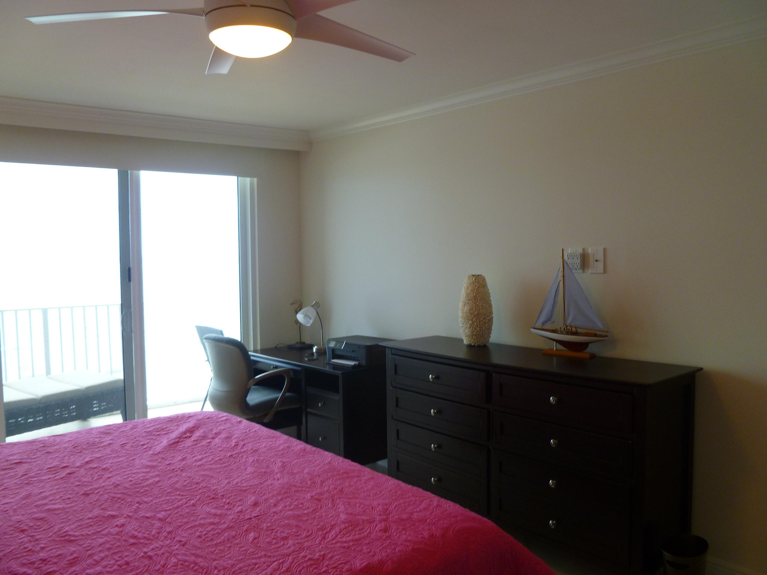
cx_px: 384
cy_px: 288
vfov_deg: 49.7
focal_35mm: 28
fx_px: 620
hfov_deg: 63.4
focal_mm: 5
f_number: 3.3
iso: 125
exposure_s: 1/30
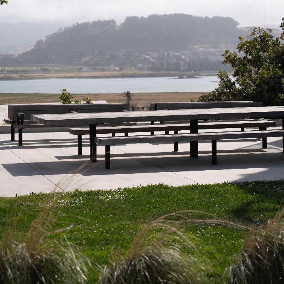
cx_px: 158
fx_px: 822
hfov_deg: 19.6
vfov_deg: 19.5
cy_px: 93
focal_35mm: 89
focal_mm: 50.3
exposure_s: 1/2500
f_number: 2.8
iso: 200
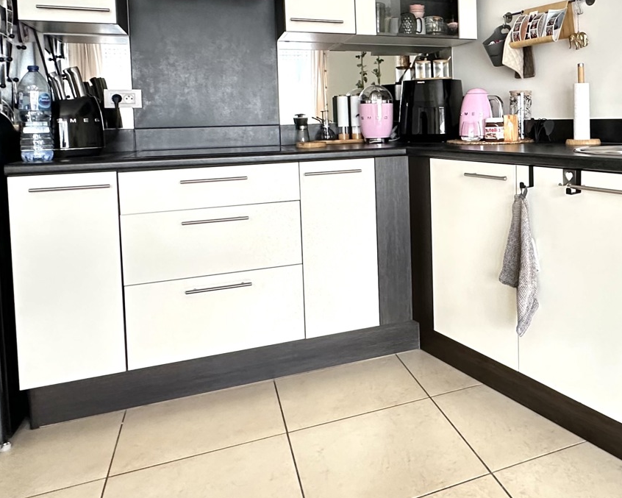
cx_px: 480
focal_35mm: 31
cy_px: 143
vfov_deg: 45.9
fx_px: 571
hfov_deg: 54.0
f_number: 2.2
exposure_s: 1/60
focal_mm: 2.22
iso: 320
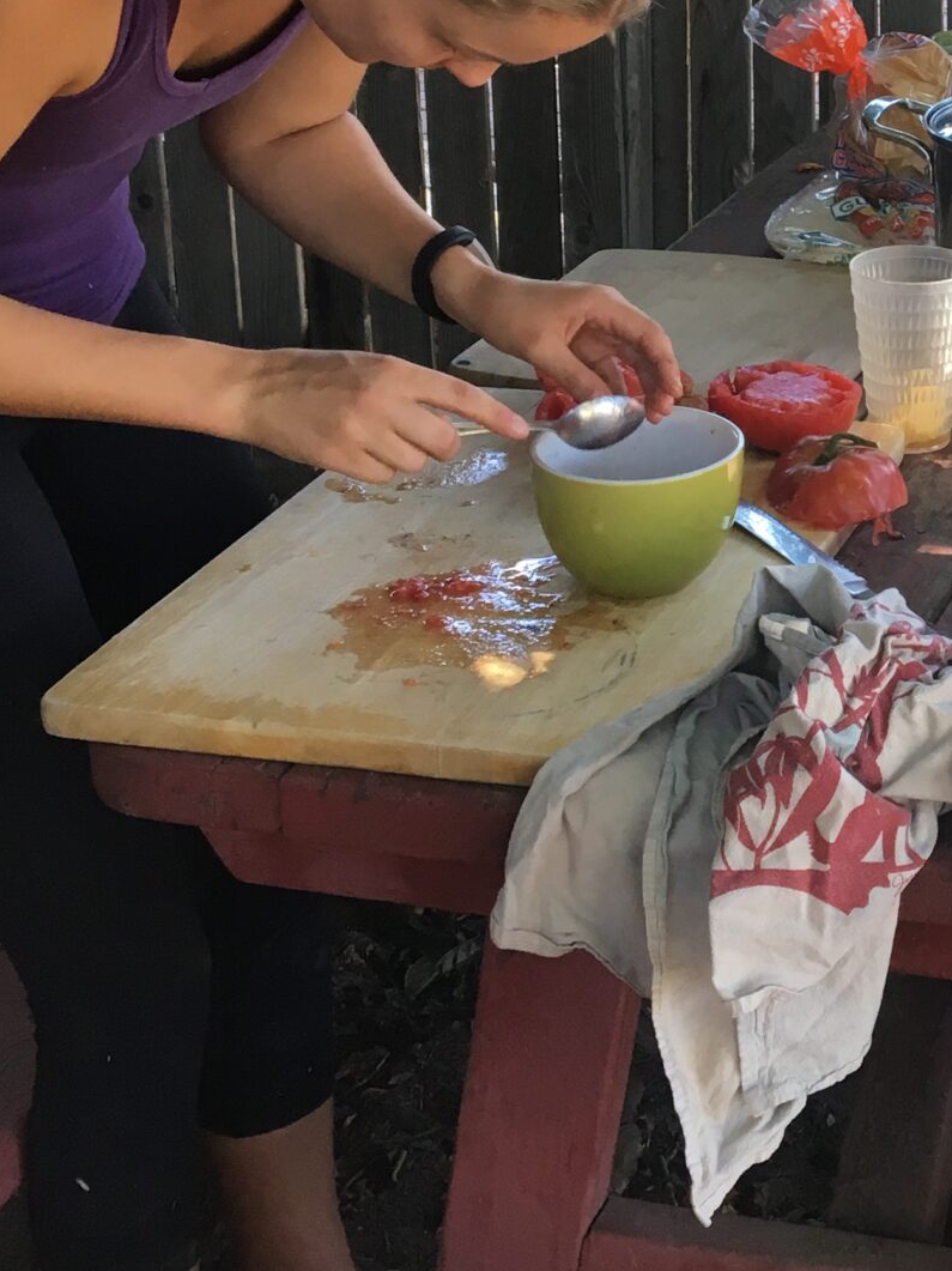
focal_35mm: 70
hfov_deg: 19.8
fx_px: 2568
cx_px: 1112
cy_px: 255
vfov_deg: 27.2
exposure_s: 1/30
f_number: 2.2
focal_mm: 4.15
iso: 25
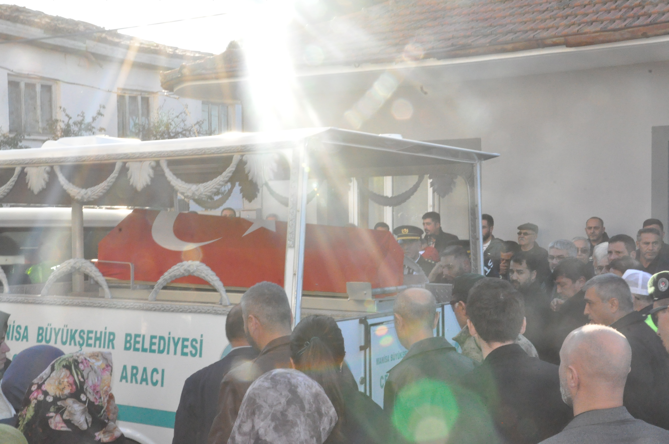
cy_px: 222
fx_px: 891
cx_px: 334
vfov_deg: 28.0
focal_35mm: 48
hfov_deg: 41.2
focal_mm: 32
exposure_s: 1/200
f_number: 29
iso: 3200
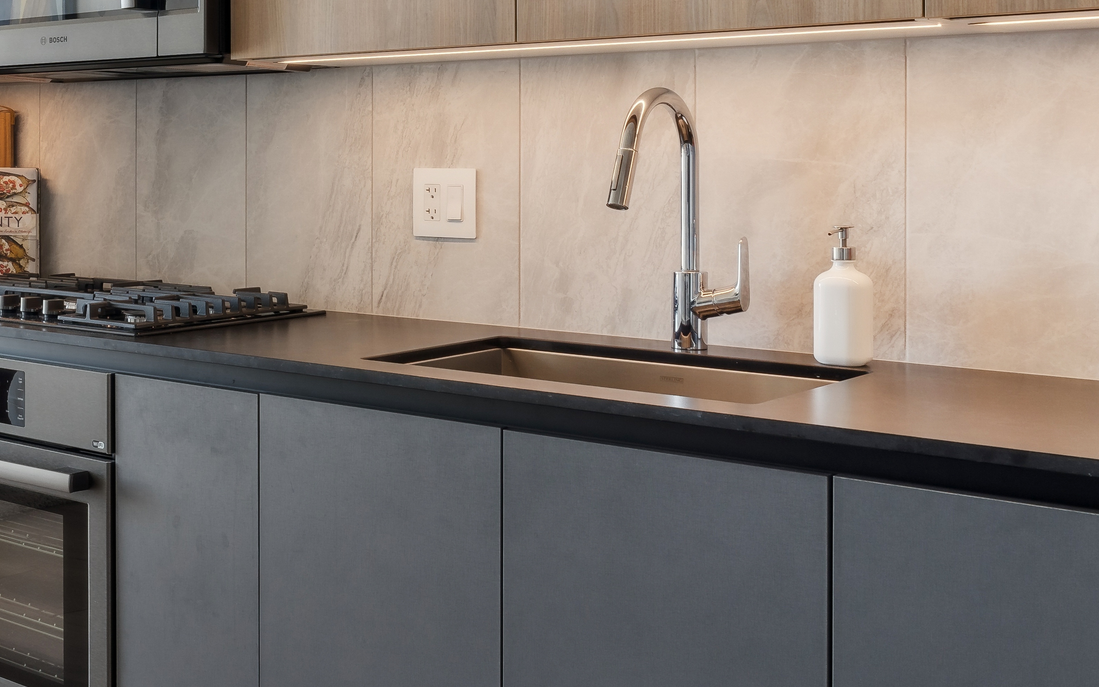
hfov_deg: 35.9
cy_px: 169
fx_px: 1468
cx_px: -62
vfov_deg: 26.0
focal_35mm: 49
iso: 320
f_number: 8
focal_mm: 16
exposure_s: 1/40
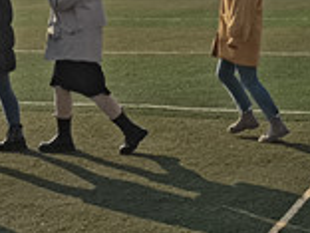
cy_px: -22
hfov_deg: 18.3
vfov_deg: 13.6
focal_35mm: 107
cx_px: 223
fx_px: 958
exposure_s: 1/5714
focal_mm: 5.58
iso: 50
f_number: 1.8
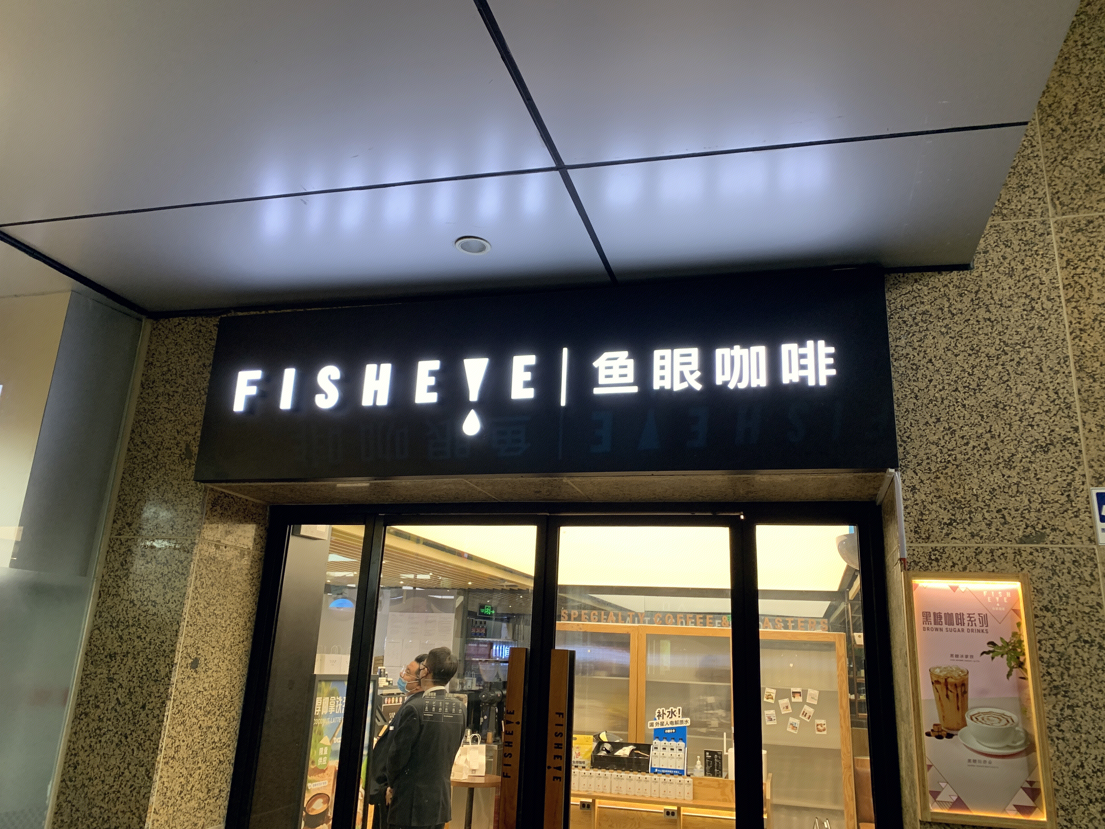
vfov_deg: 53.1
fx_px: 830
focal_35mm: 26
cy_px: 414
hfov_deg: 67.3
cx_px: 552
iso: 125
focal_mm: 4.25
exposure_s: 1/60
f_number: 1.8
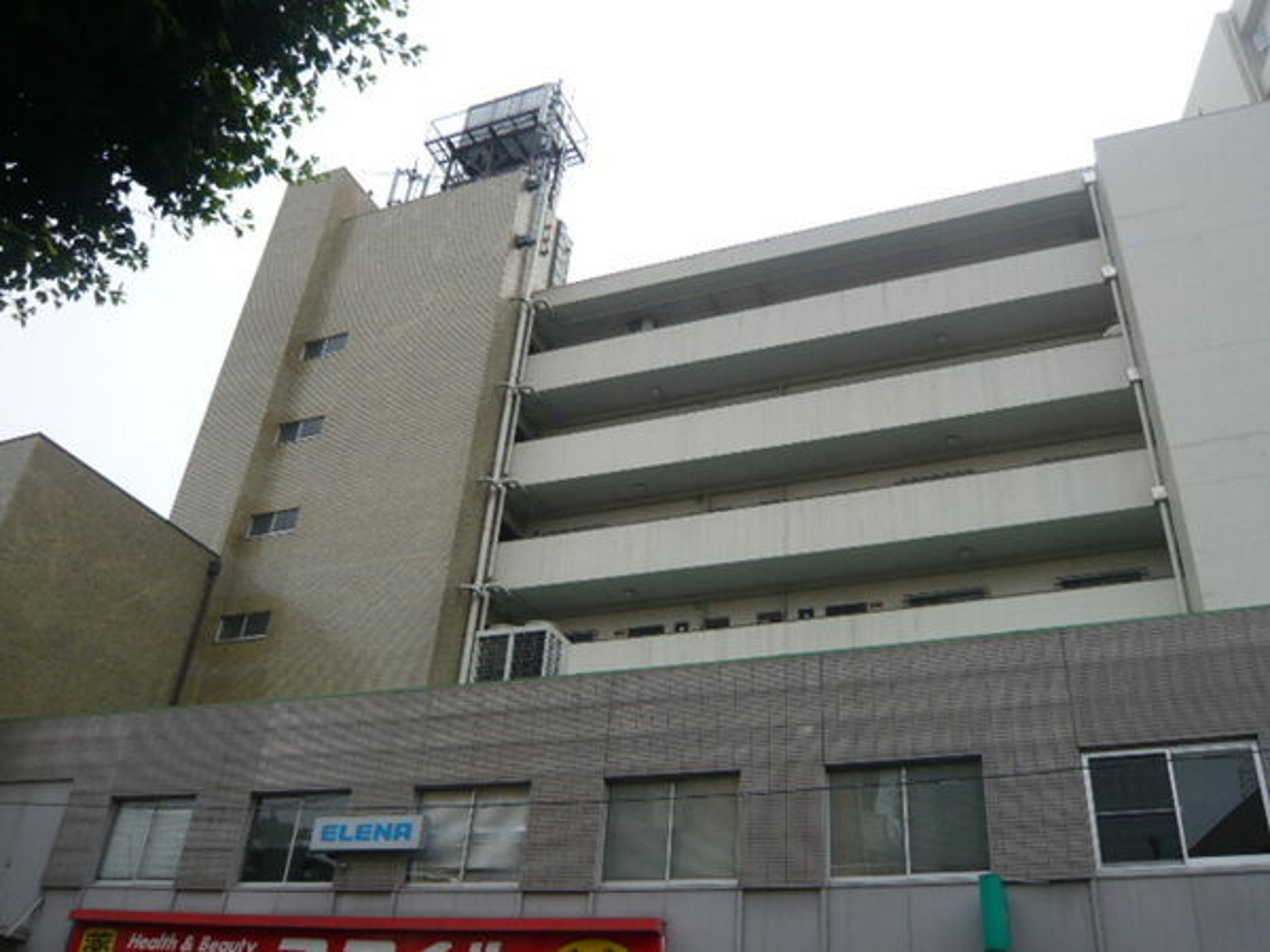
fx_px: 1027
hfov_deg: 63.4
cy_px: 476
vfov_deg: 49.7
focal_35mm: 28
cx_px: 635
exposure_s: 1/160
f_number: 8
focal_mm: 4.6
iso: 100
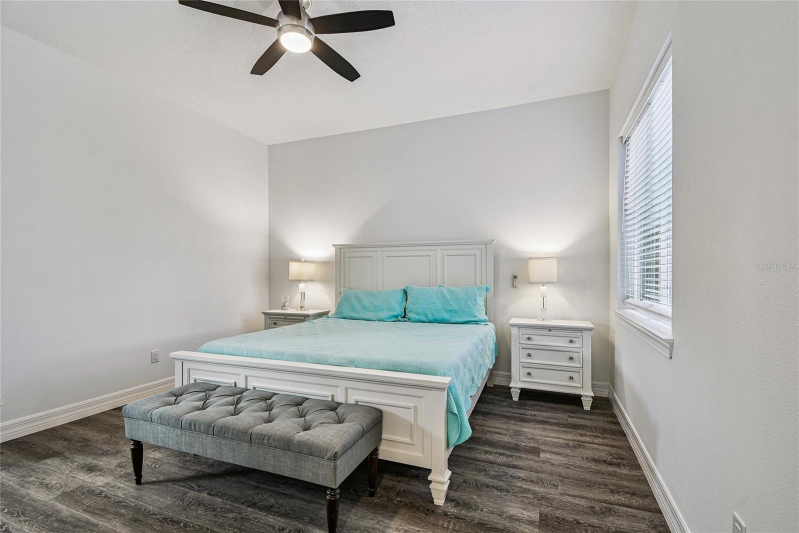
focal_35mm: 15
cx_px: 400
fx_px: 333
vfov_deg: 77.3
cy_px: 266
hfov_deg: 100.4
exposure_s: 1/2
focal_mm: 10
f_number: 7.1
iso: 100
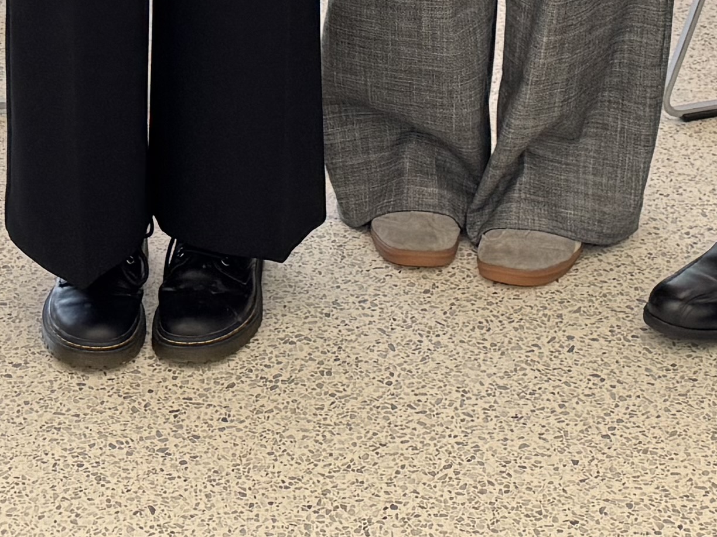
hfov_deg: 17.6
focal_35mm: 112
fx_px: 2320
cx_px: 347
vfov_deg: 11.7
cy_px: -576
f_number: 1.78
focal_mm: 6.76
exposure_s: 1/60
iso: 160
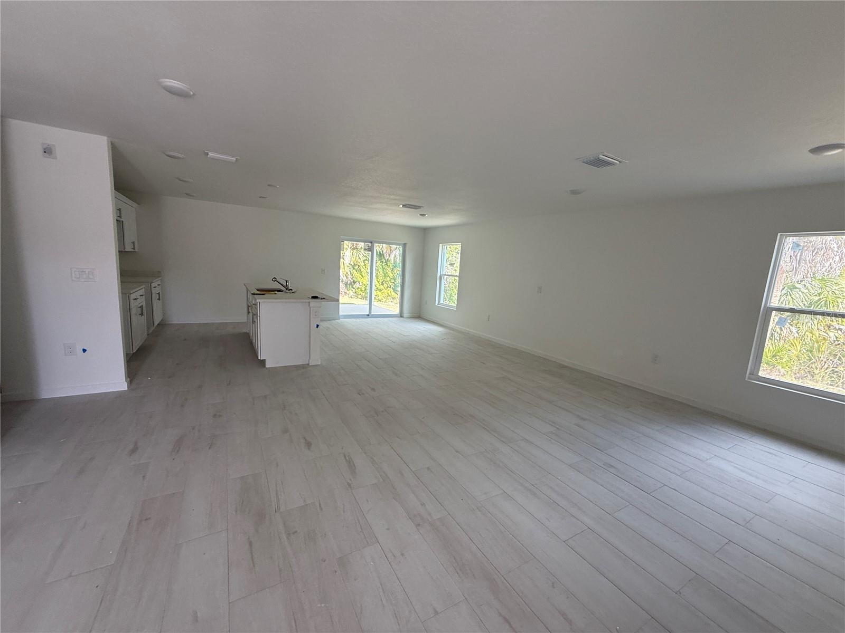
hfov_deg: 102.1
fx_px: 342
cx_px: 422
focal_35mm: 14
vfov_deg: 85.7
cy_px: 316
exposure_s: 1/99
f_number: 2.2
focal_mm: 2.22
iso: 80
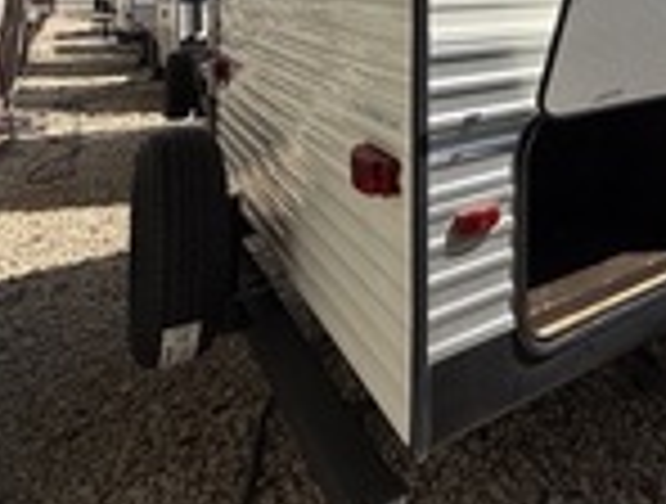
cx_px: 639
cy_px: -34
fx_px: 637
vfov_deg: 37.1
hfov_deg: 47.5
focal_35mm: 33
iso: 50
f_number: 2.2
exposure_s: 1/3460
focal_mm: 2.22
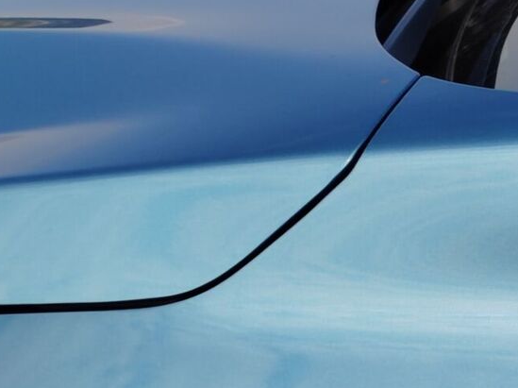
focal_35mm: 189
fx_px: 2826
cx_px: 864
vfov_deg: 7.8
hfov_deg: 10.0
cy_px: 376
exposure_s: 1/1400
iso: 100
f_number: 1.9
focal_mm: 5.52
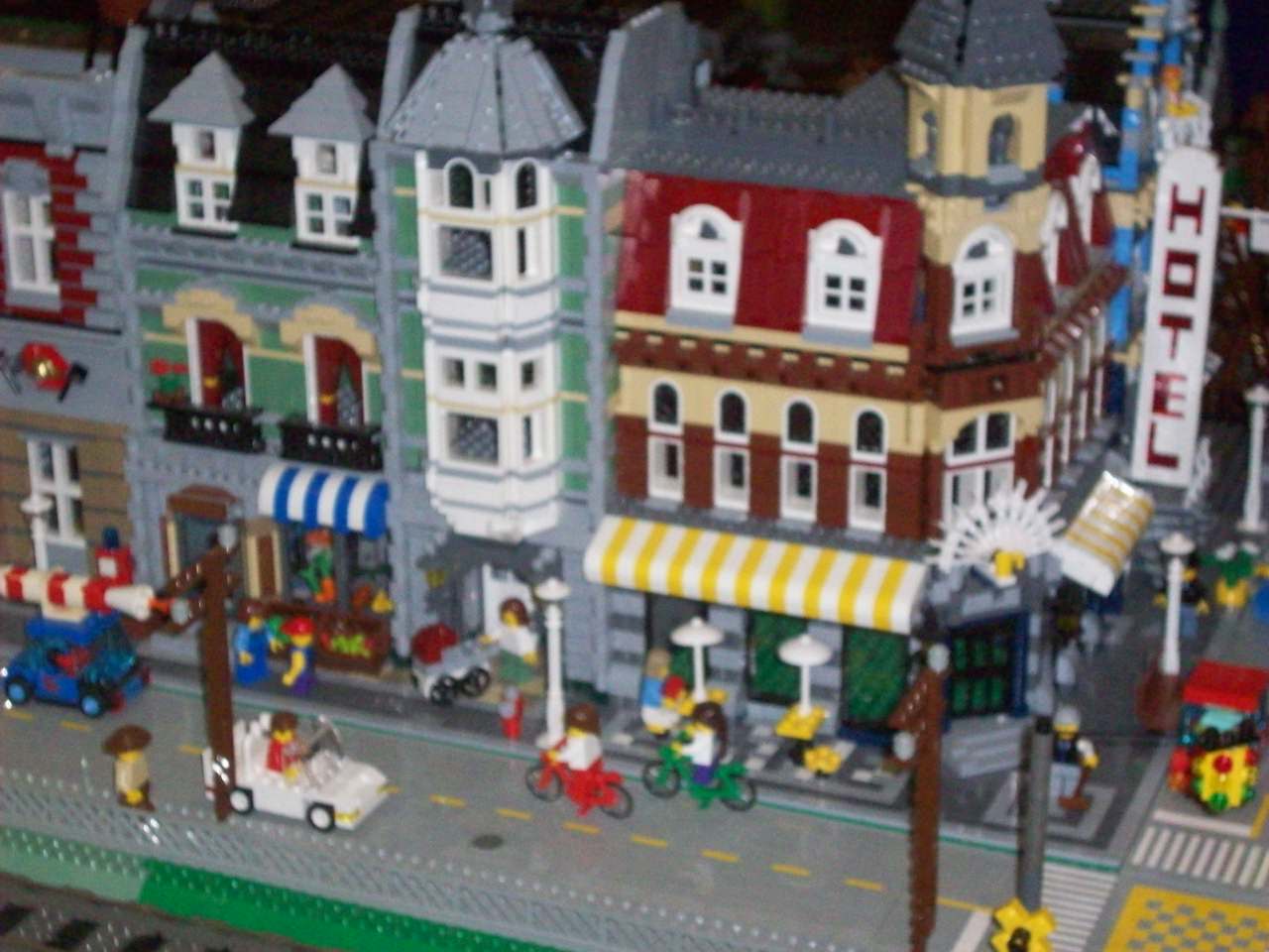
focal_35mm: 77
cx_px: 634
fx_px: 2823
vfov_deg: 19.1
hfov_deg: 25.3
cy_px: 476
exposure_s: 1/204
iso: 400
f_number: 4.2
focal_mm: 12.8
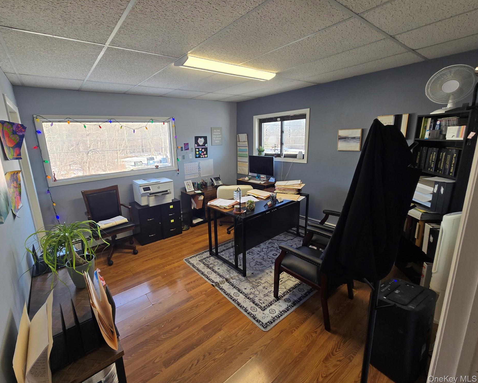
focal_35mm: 14
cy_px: 187
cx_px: 217
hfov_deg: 100.4
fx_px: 198
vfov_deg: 88.0
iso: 80
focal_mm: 2.2
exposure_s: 1/120
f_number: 2.2
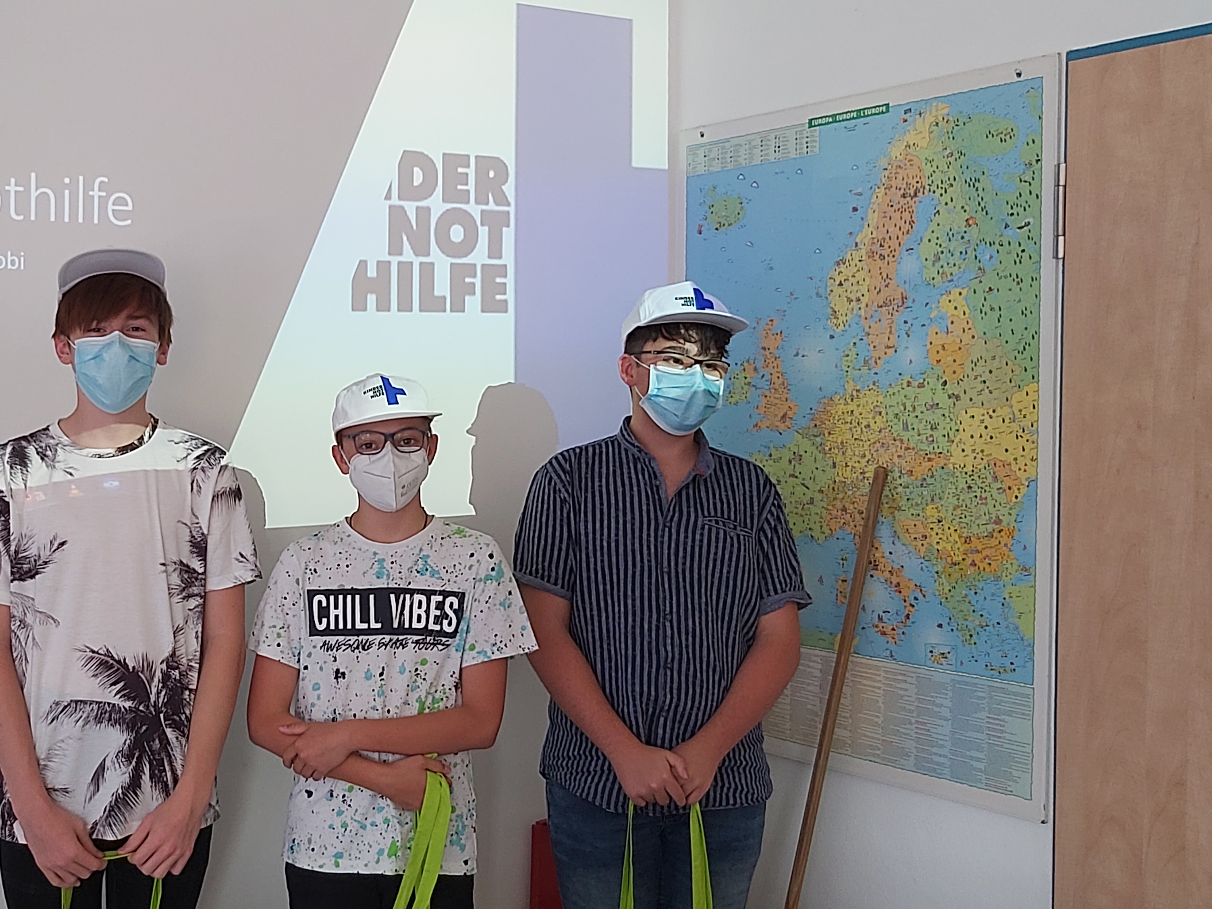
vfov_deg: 35.1
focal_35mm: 41
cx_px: 298
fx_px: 1436
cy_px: 468
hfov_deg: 44.2
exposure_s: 1/50
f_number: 1.7
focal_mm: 3.92
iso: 125
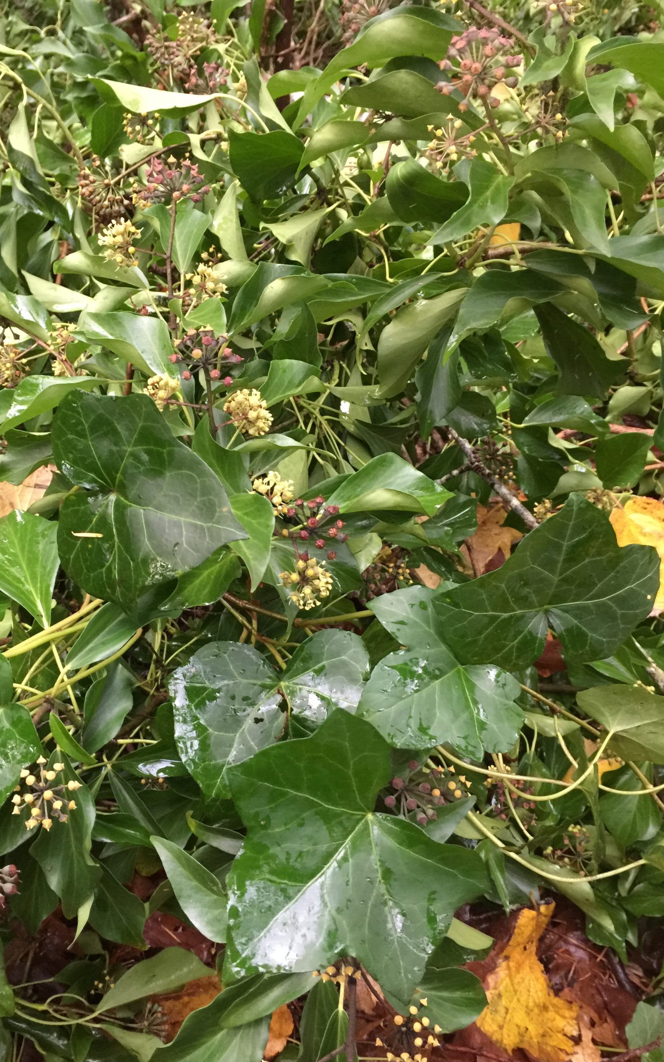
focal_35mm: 34
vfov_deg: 56.7
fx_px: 984
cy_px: 536
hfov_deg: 37.2
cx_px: 273
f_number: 2.2
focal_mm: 4.15
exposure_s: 1/15
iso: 125
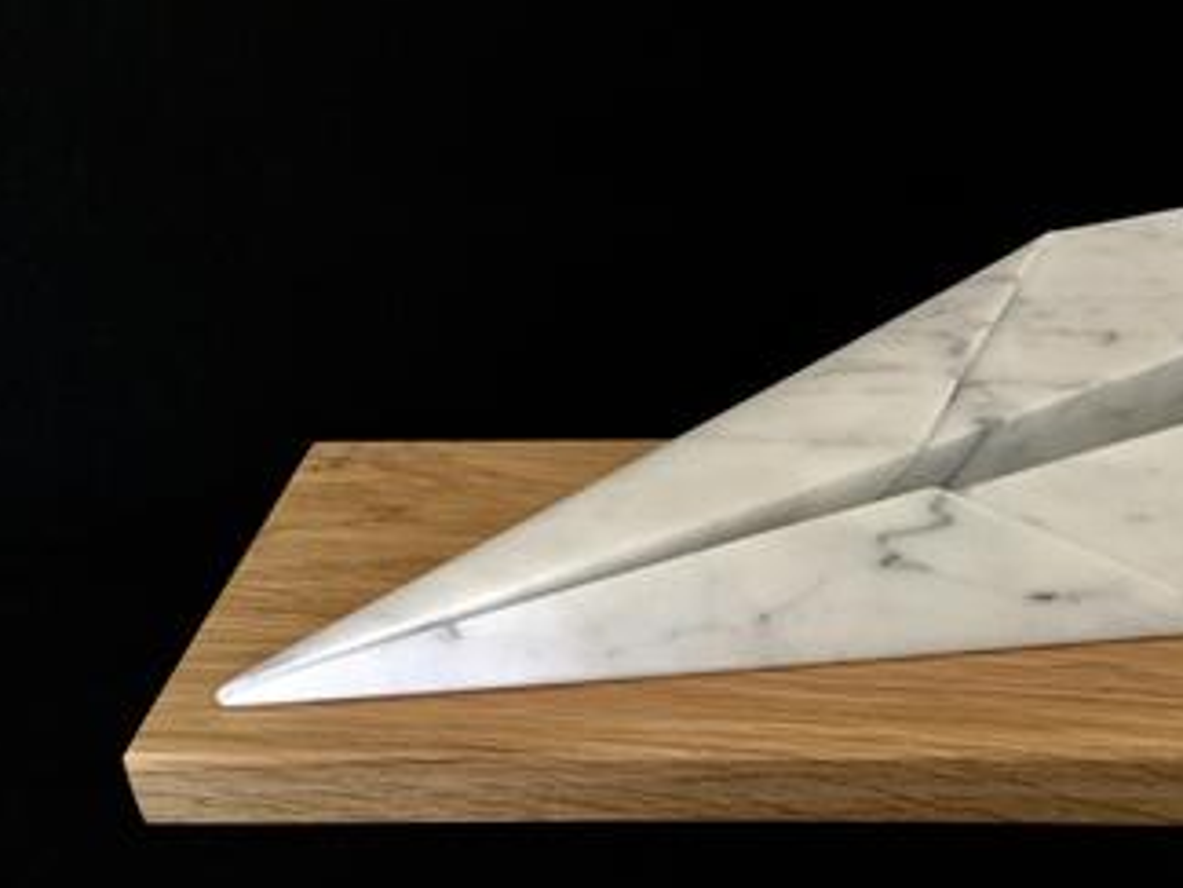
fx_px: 1470
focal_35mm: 43
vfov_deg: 33.5
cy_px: 528
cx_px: 792
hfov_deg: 43.2
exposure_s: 1/33
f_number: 2.4
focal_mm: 3.3
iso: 200
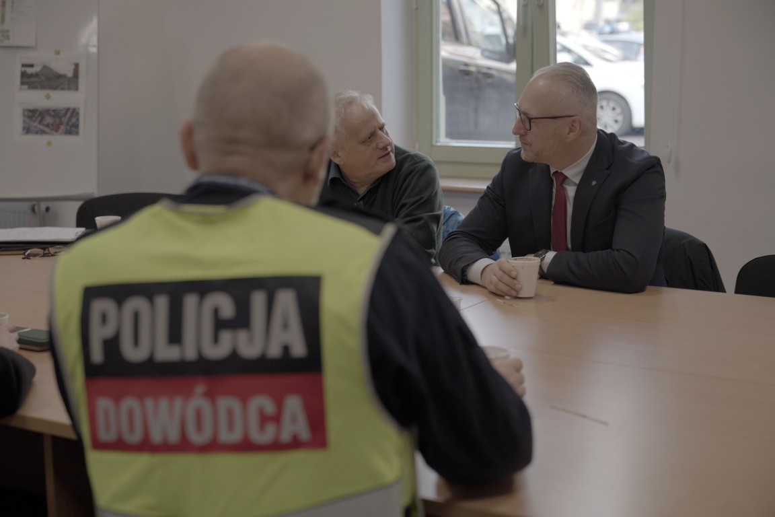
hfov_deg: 36.9
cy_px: 258
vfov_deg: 25.1
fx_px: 1162
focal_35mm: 54
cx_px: 388
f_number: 2.8
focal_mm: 54
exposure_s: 1/160
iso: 640
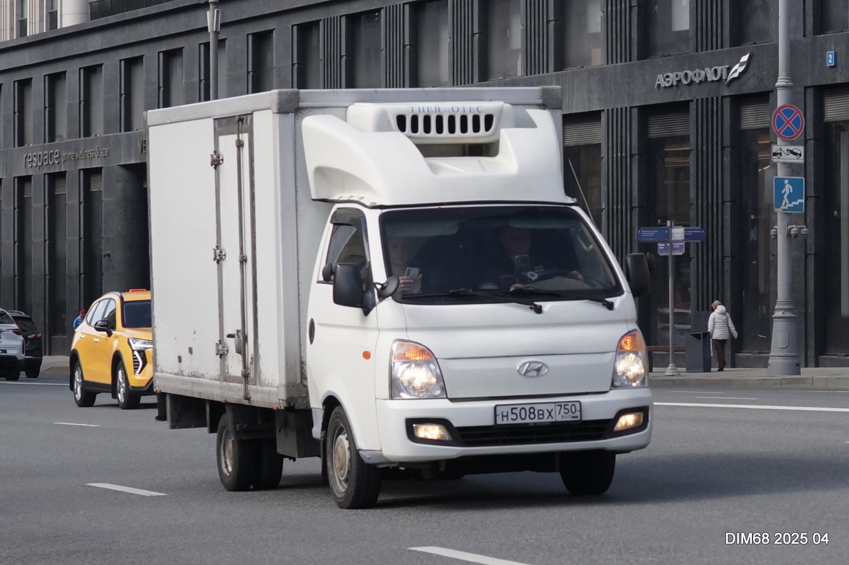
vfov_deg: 27.0
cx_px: 424
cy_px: 282
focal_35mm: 50
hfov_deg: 39.6
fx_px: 1179
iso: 500
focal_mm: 50
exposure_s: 1/1250
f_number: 5
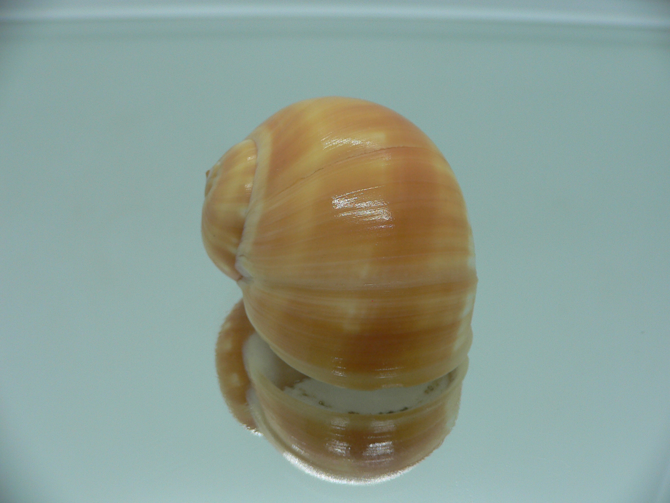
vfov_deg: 40.7
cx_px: 335
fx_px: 677
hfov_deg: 52.6
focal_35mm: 35
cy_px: 252
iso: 80
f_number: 2.8
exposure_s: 1/60
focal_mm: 4.6
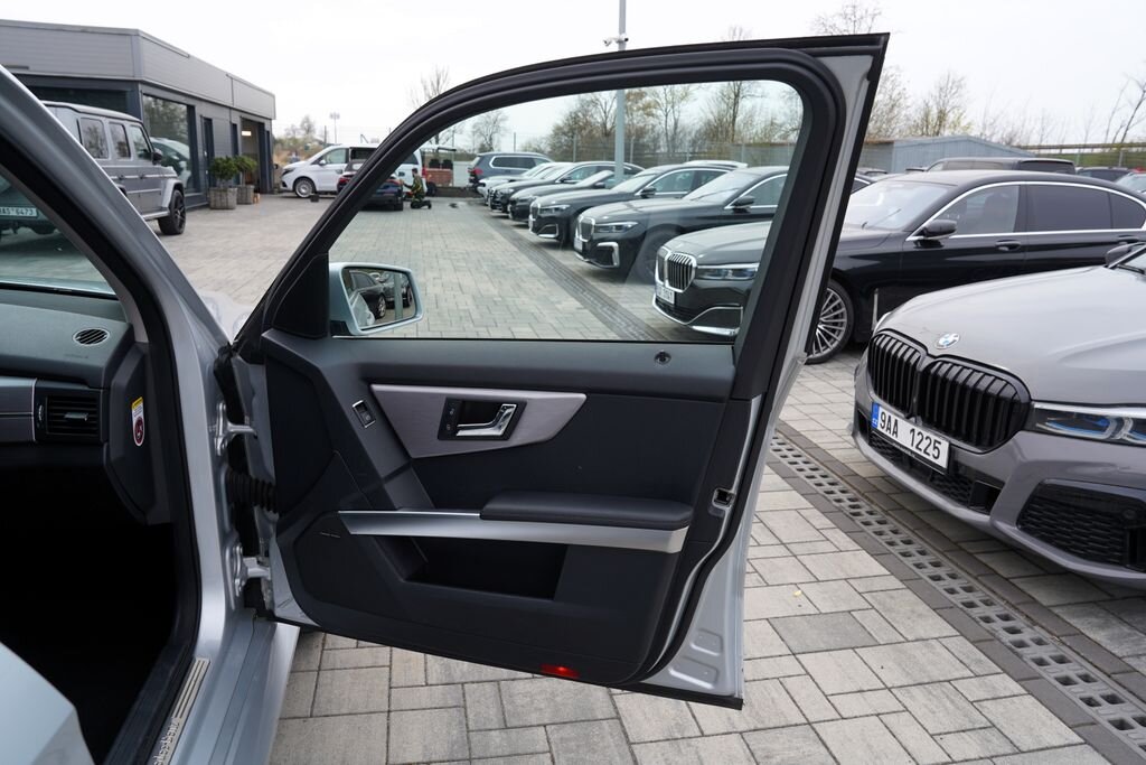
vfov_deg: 53.1
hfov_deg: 73.7
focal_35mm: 24
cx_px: 573
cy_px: 382
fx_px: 764
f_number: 6.3
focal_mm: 24
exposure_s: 1/200
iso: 100
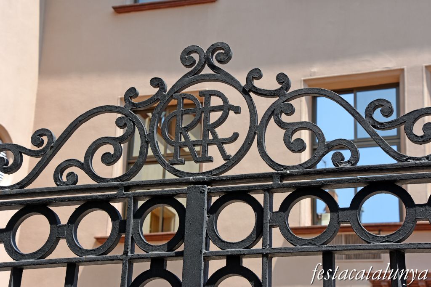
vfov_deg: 17.5
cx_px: 216
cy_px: 144
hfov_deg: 26.0
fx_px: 933
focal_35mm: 78
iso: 320
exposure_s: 1/400
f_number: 10
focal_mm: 52
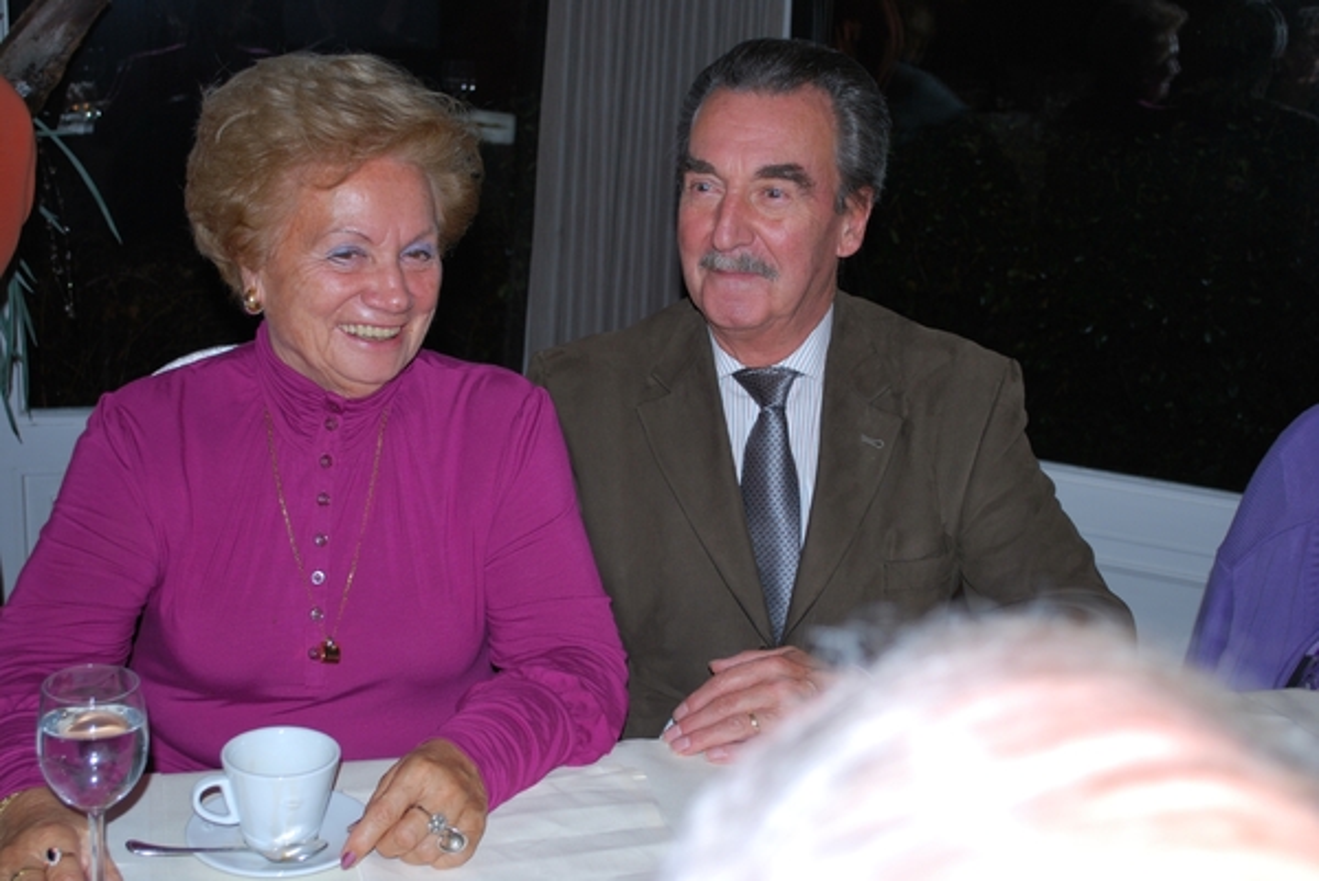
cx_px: 660
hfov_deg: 41.1
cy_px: 440
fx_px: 1760
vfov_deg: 28.1
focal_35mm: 48
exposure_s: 1/60
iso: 200
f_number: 5
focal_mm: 32
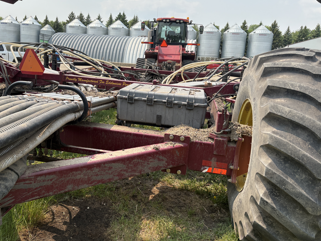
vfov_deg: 48.2
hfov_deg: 61.6
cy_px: 109
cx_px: 147
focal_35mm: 29
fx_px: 269
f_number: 1.6
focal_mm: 5.96
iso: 50
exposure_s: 1/2639
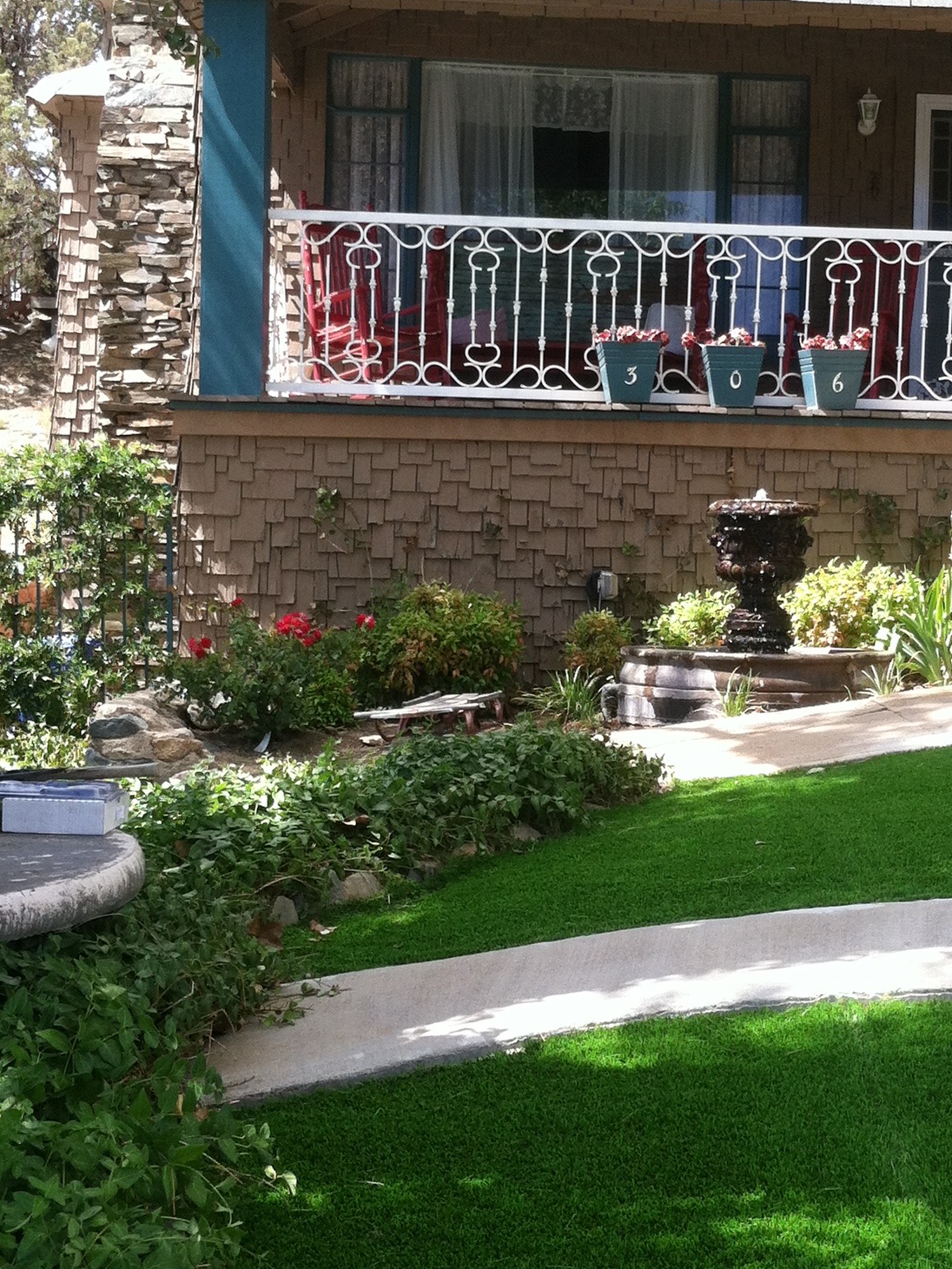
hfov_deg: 23.6
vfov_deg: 31.2
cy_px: 607
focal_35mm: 62
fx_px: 2273
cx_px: 625
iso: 80
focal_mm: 3.85
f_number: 2.8
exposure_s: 1/286
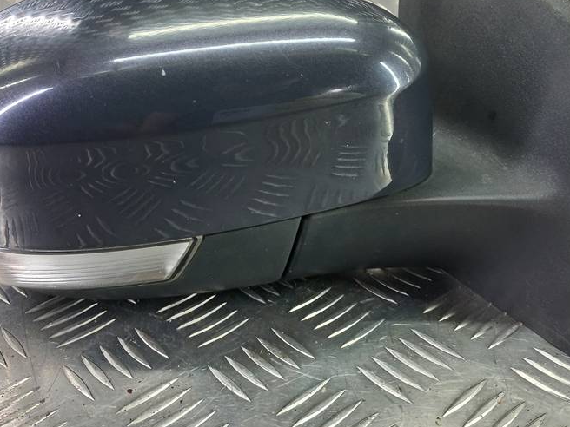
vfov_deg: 36.7
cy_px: 168
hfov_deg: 47.8
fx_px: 642
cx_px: 303
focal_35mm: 39
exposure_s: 1/50
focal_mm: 4.6
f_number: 1.8
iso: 160
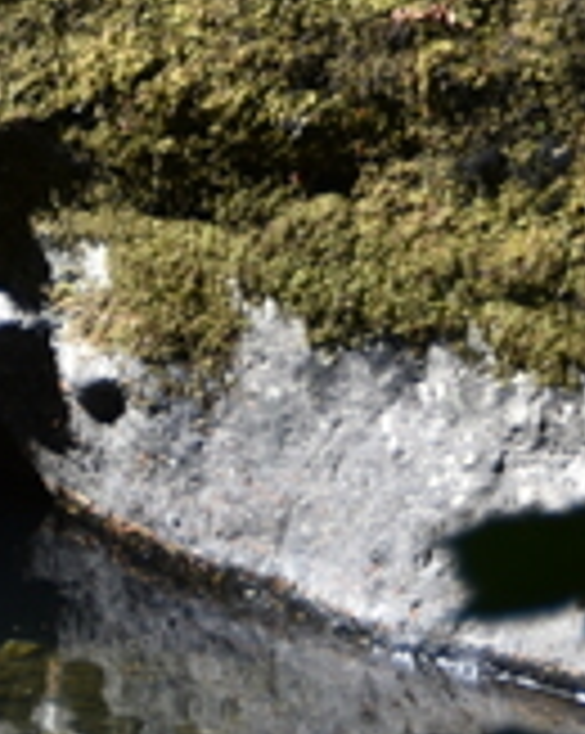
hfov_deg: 1.7
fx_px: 19493
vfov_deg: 2.1
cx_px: -450
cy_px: -1261
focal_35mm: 899
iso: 140
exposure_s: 1/250
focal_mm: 122
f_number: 5.6
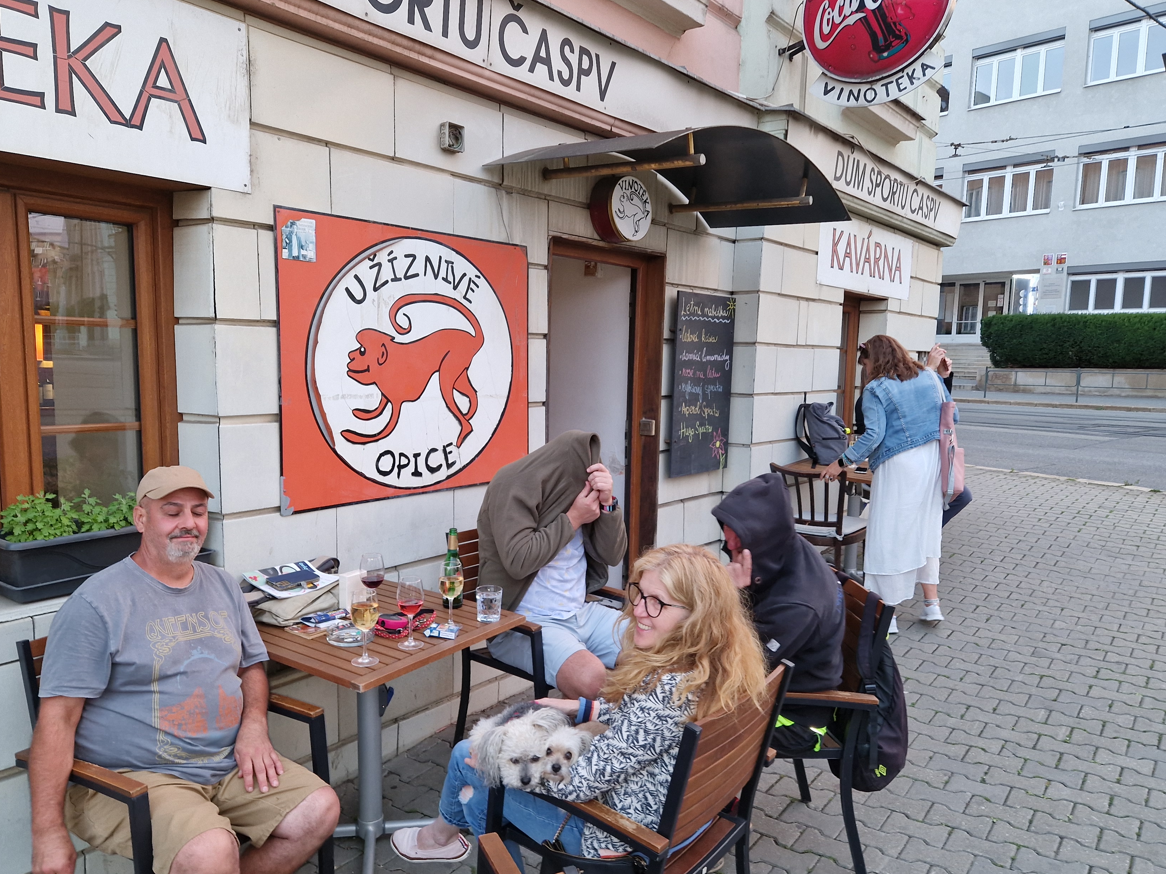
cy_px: 460
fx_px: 943
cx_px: 575
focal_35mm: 28
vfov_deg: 49.7
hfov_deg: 63.4
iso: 250
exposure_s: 1/100
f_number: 1.8
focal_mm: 5.4
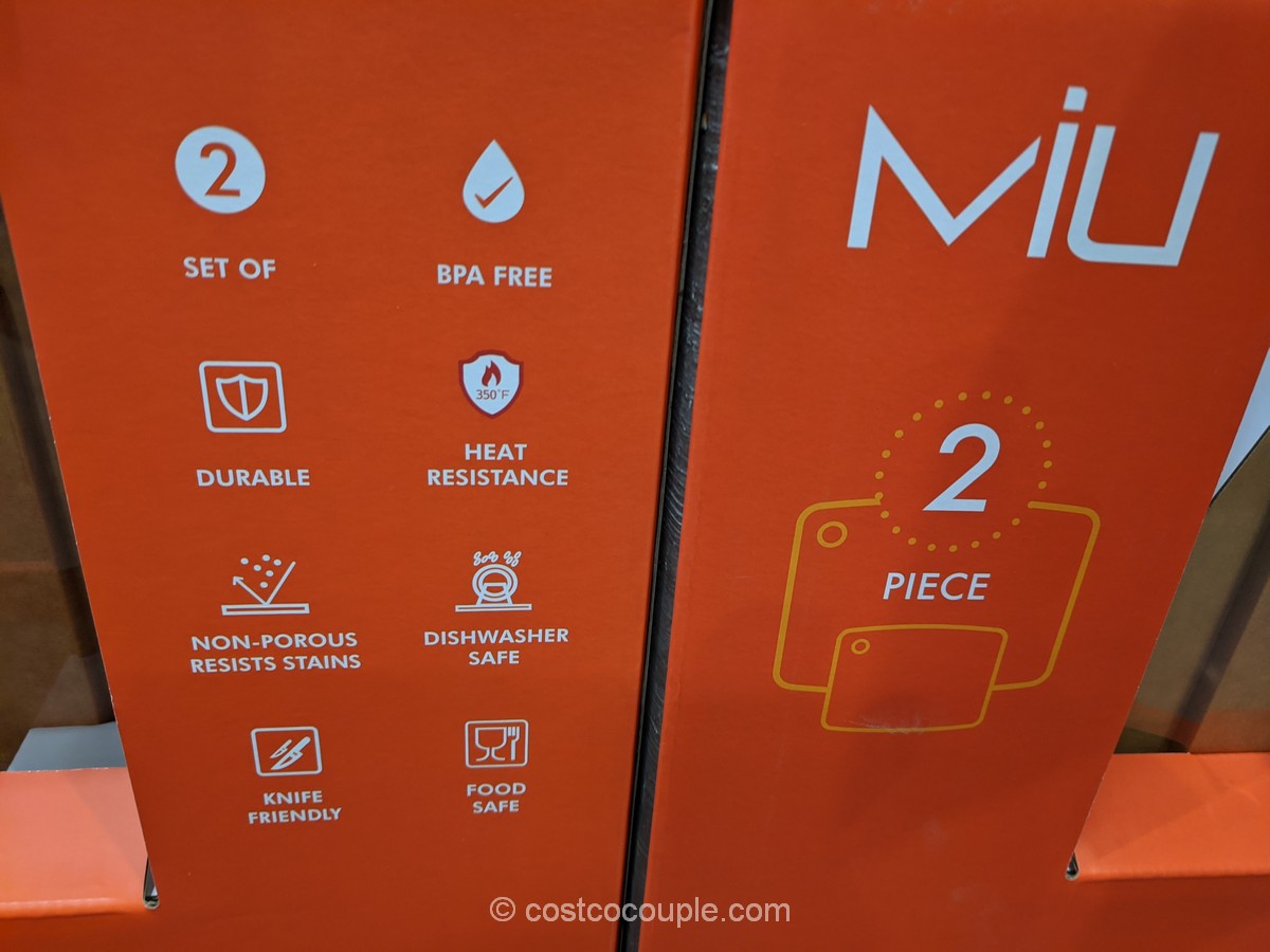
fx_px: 954
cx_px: 635
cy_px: 476
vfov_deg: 53.1
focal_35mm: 26
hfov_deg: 67.3
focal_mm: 4.67
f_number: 2
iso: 86
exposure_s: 1/60
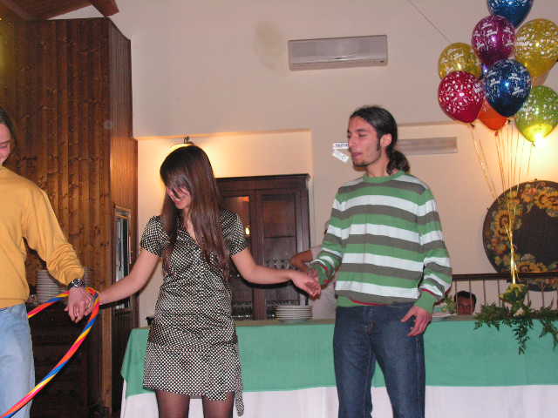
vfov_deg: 27.5
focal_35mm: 53
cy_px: 209
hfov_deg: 36.2
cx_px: 279
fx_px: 854
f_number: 3.2
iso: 200
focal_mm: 8.9
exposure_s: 1/60
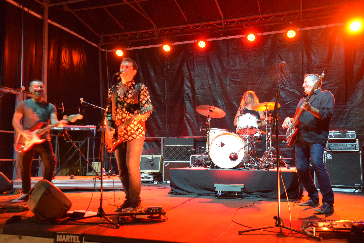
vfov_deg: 40.0
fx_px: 334
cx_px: 182
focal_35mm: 33
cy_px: 122
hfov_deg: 57.2
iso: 2500
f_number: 3.5
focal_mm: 22
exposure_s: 1/25
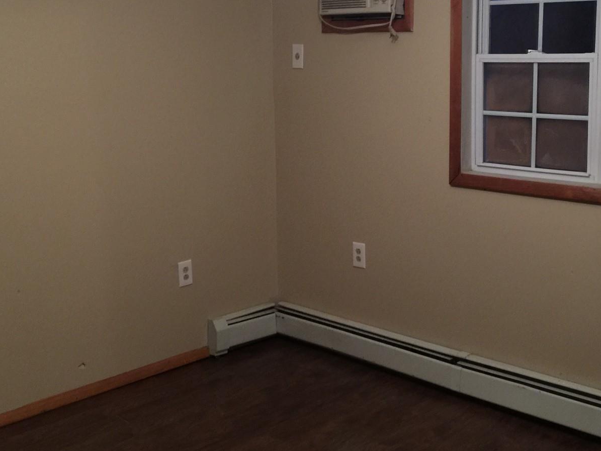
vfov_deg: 29.0
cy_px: 169
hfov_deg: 38.1
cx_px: 355
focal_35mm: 50
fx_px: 868
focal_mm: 4.15
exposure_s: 1/4
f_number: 2.2
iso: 100
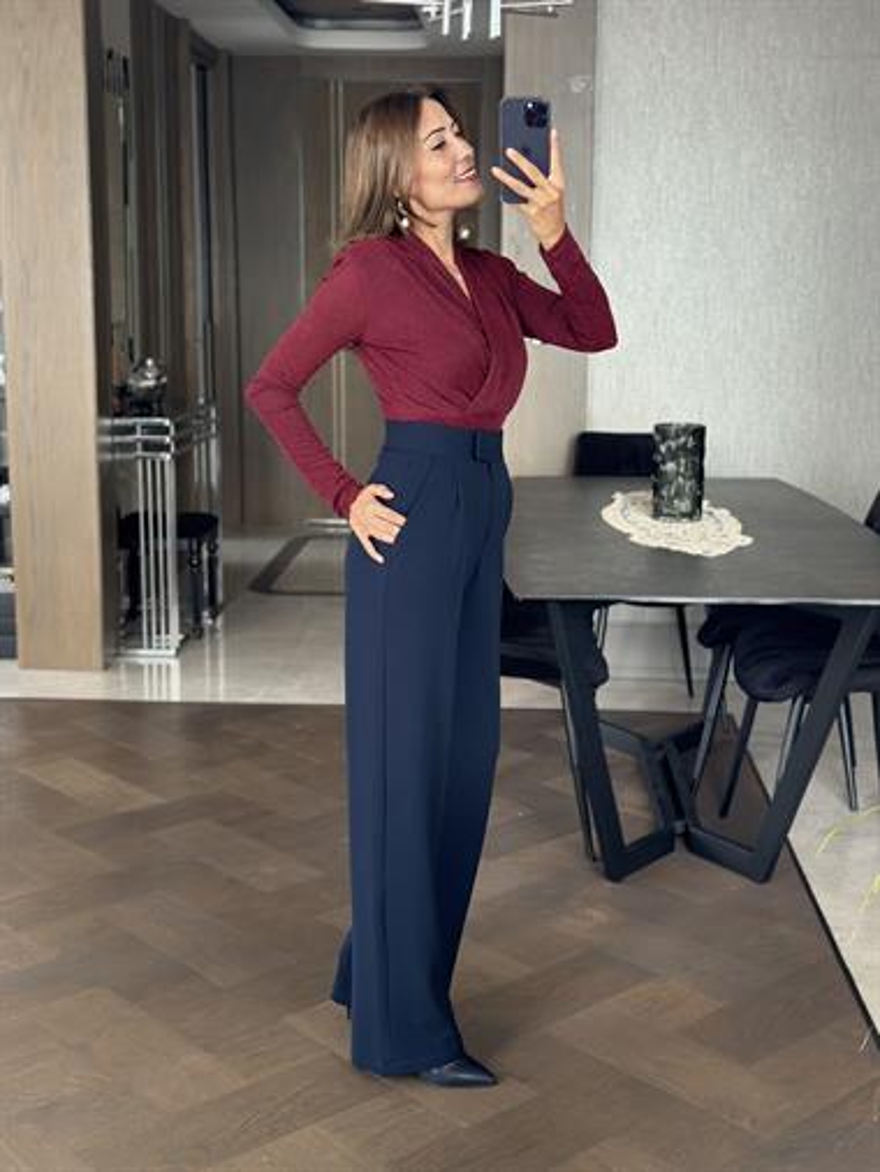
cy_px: 586
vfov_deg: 39.6
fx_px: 1626
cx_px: 440
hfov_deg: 30.3
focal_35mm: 48
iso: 160
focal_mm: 6.86
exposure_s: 1/60
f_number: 1.78
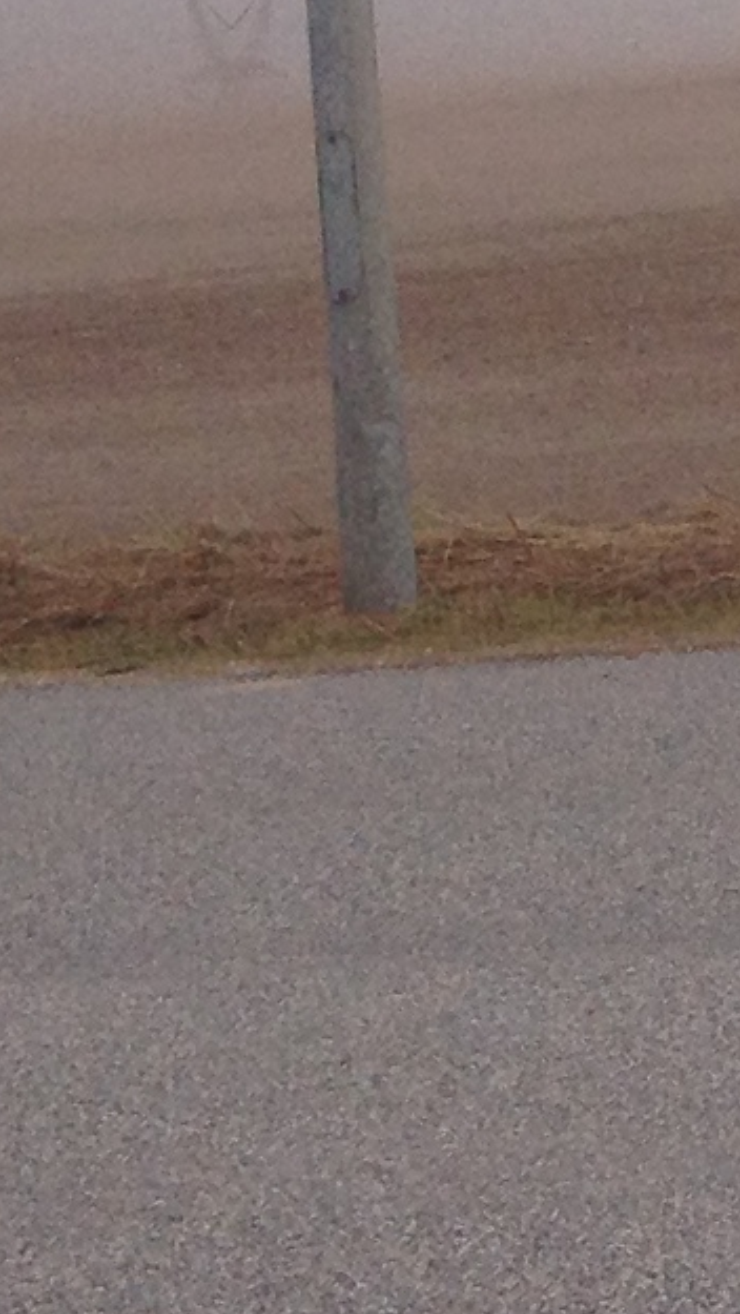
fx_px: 6935
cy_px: -408
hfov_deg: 5.5
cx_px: 2601
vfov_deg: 10.6
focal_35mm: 199
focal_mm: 4.28
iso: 50
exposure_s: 1/756
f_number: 2.4
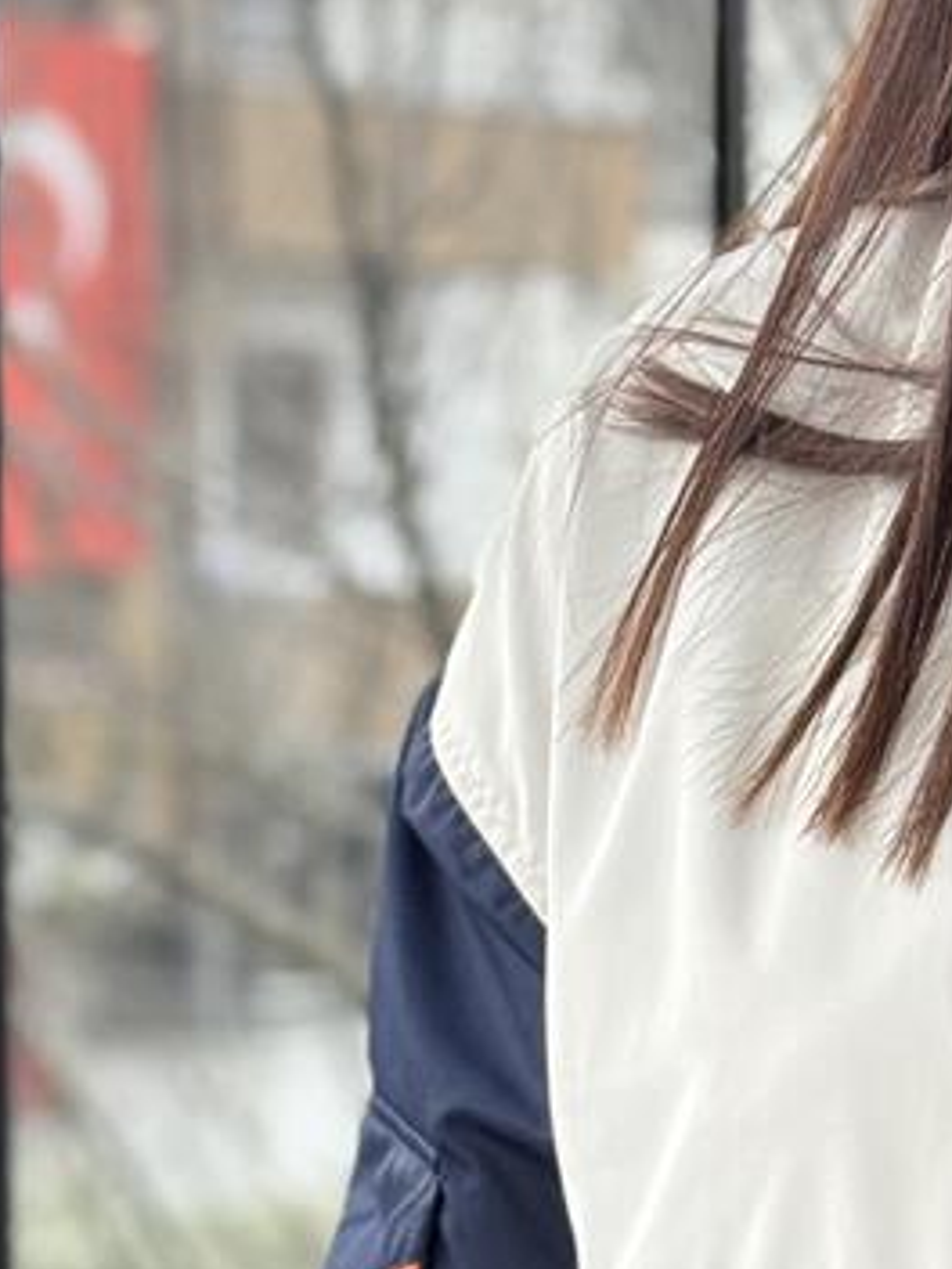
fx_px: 6674
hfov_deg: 8.0
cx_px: 1533
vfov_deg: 10.8
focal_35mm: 182
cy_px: 1213
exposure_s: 1/82
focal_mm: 6.86
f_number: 1.78
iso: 100
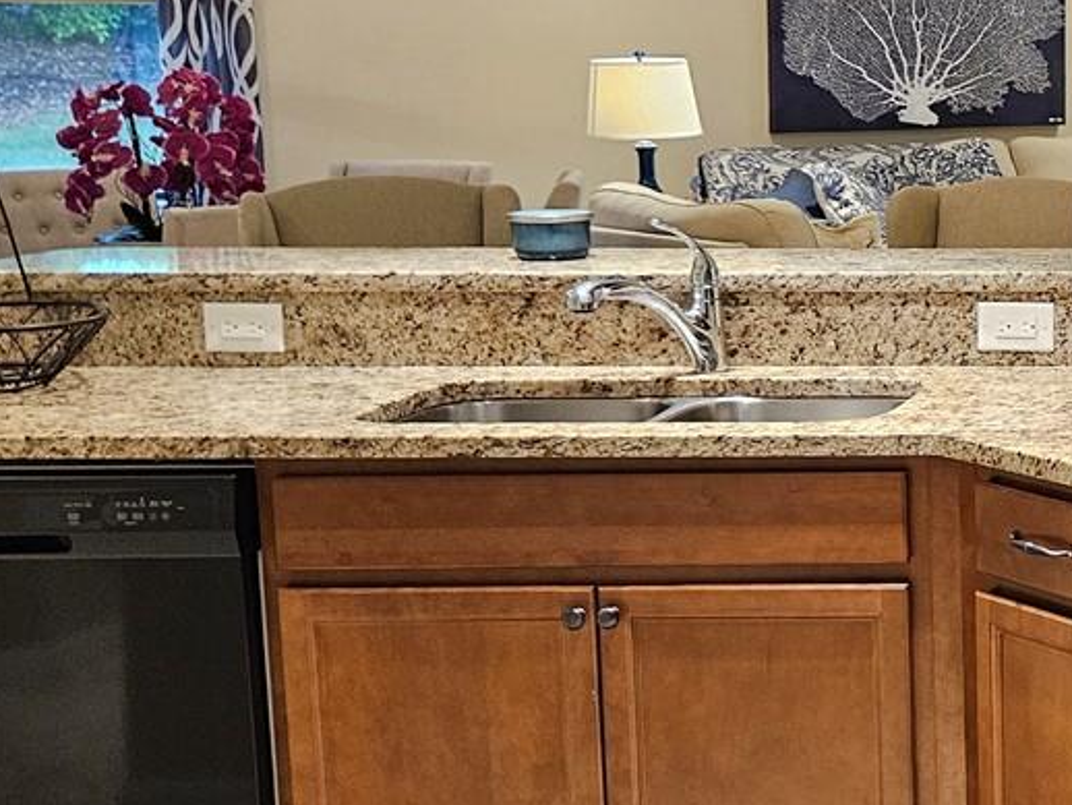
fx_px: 2200
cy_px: 358
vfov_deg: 20.7
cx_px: 1380
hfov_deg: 24.1
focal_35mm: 71
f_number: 1.8
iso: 400
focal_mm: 5.4
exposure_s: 1/120
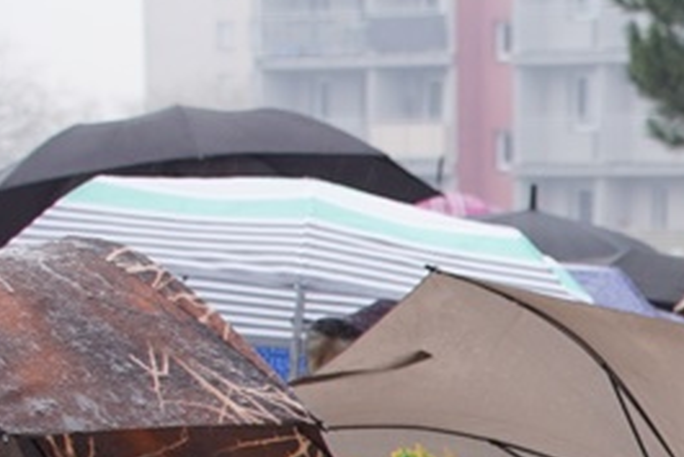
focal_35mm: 198
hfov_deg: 9.9
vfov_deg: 6.8
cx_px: 1177
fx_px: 3762
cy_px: 843
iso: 320
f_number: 4.5
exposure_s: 1/160
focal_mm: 35
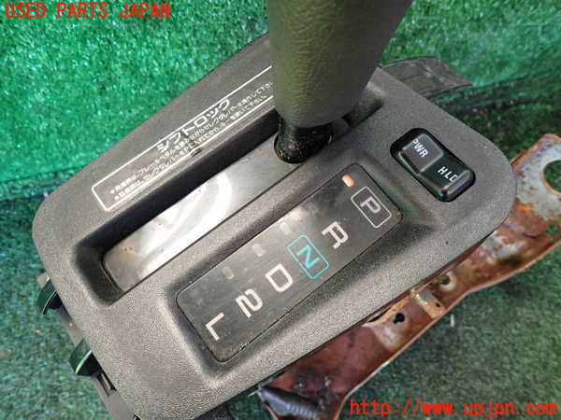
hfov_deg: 69.4
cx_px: 280
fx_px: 405
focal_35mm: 25
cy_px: 210
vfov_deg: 54.9
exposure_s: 1/30
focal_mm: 4.5
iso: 250
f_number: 2
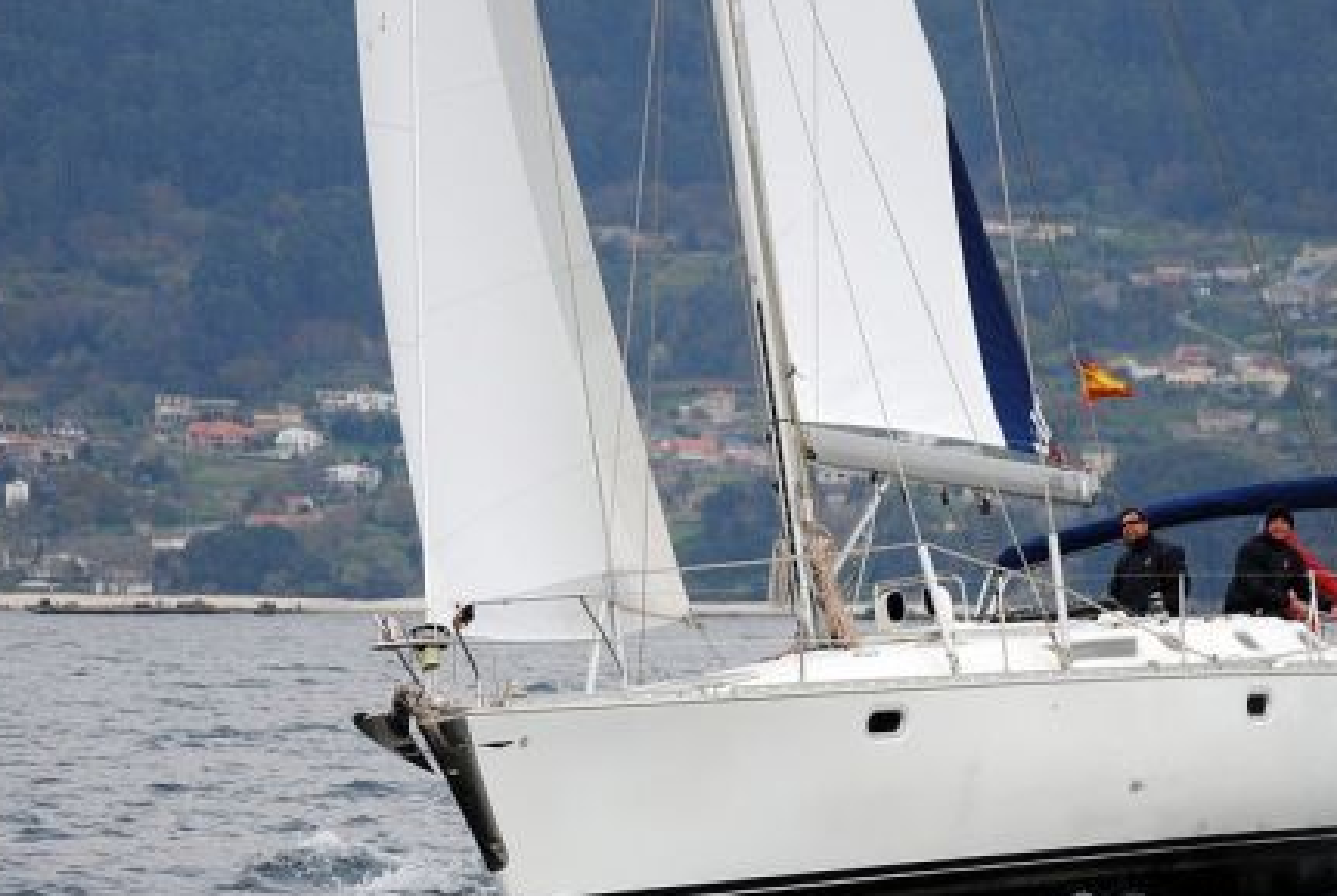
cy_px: 572
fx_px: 10156
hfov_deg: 7.5
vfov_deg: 5.1
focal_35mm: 273
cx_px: 751
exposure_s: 1/320
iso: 200
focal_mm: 98
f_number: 4.5
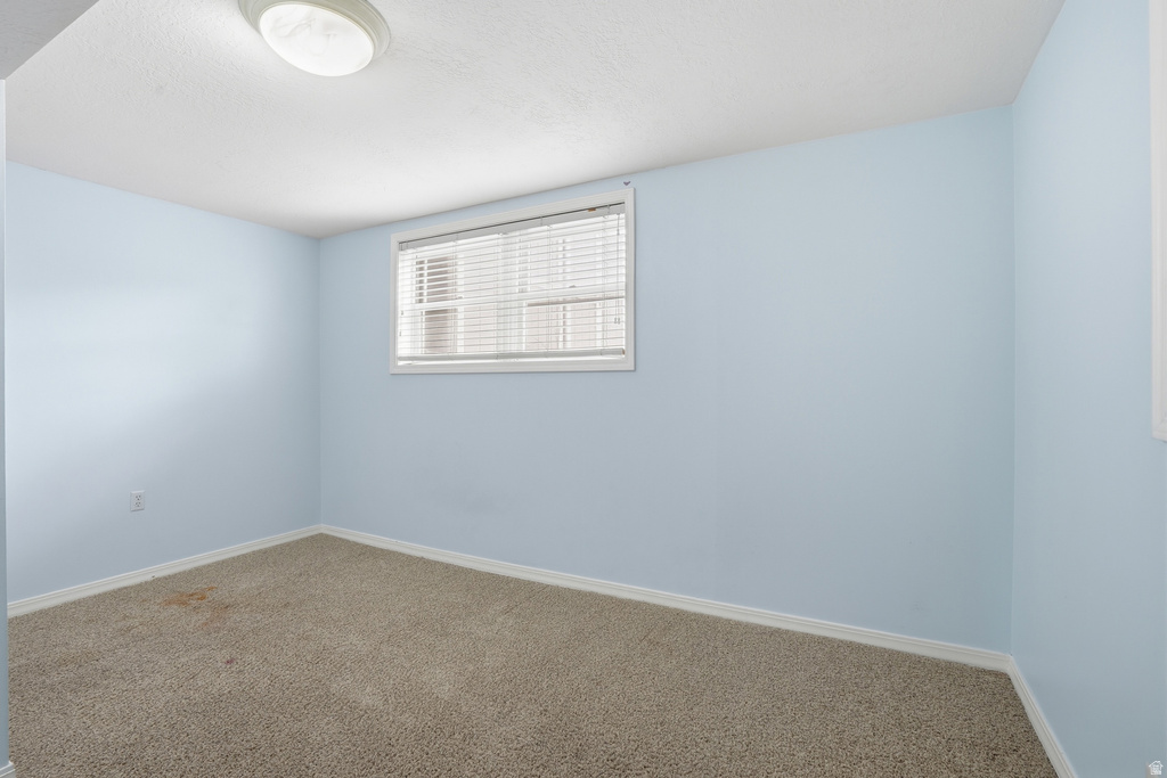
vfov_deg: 73.8
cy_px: 389
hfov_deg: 96.7
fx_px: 519
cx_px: 584
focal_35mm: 16
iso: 250
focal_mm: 16
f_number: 9
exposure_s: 1/60
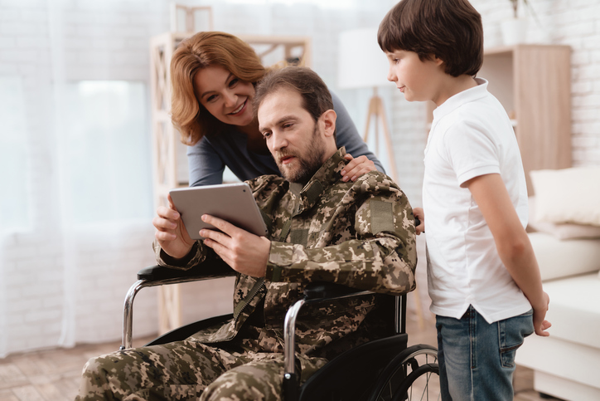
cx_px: 300
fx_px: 833
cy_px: 200
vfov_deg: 27.0
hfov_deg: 39.6
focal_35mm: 50
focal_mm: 50
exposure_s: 1/200
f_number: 2
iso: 160
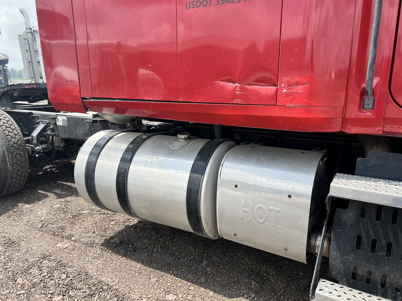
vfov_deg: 53.1
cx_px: 201
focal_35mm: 26
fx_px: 302
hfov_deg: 67.3
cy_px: 150
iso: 50
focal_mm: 5.7
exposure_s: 1/1808
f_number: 1.5
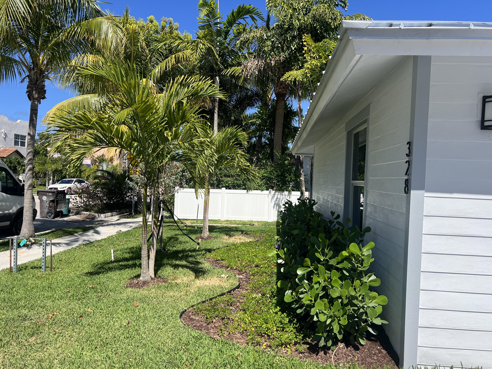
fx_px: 370
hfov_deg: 67.3
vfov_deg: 53.1
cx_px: 246
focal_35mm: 26
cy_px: 184
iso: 50
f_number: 1.5
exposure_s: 1/3831
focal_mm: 5.7
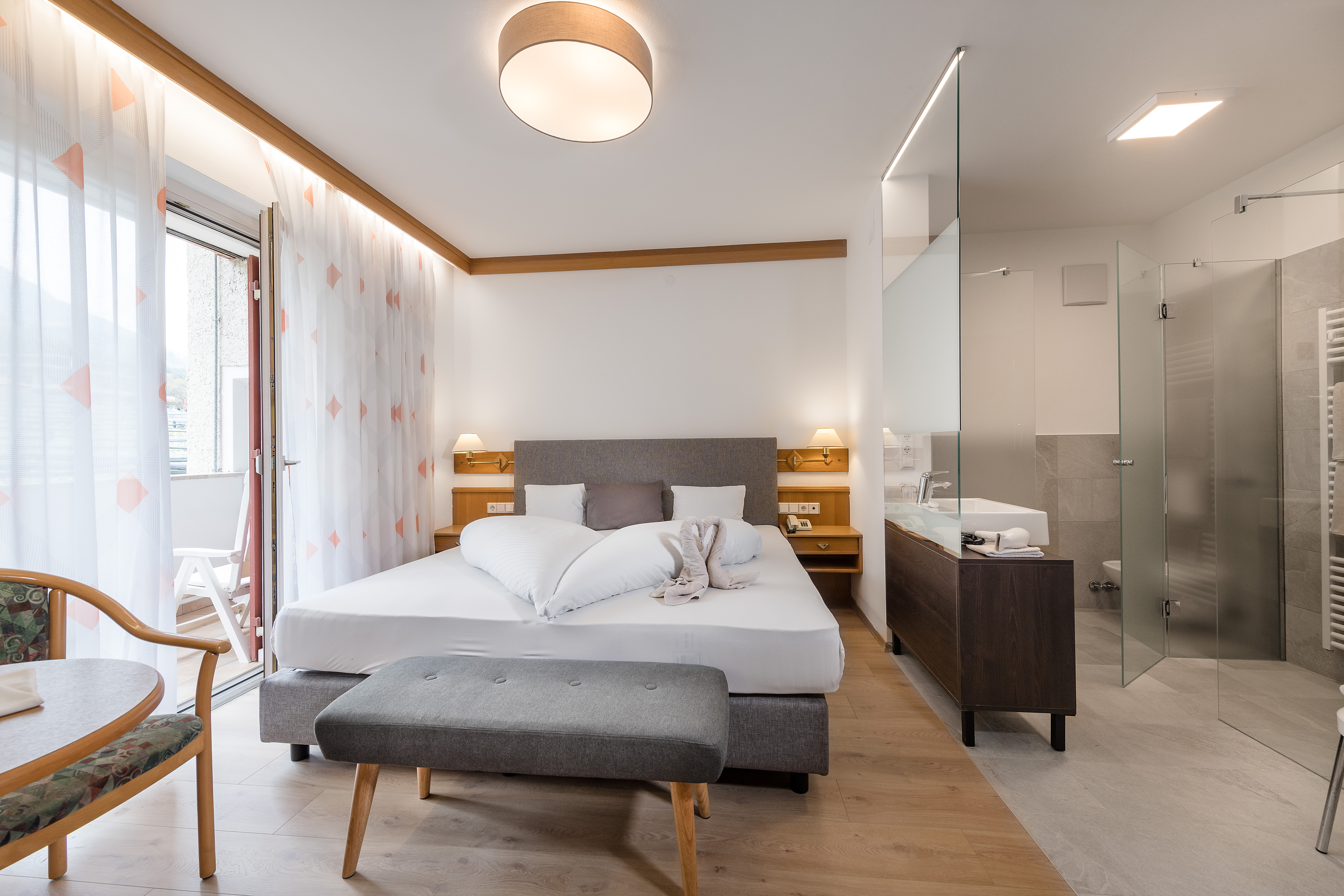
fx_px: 523
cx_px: 672
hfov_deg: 104.3
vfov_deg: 81.2
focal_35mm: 14
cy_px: 448
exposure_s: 1/20
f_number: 9.5
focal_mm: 14
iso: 200
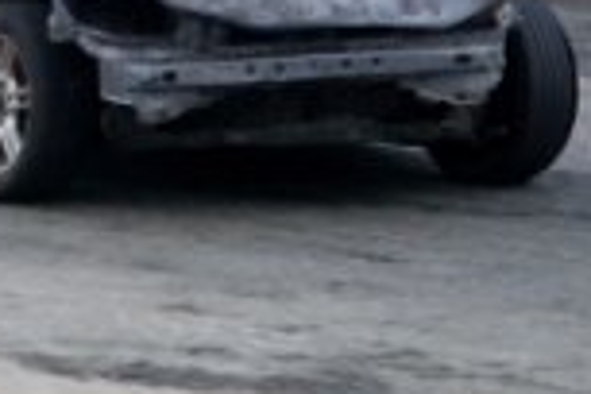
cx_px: 131
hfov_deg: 4.2
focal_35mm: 489
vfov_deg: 2.8
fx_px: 8027
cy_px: -274
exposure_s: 1/320
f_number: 5.6
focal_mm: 78
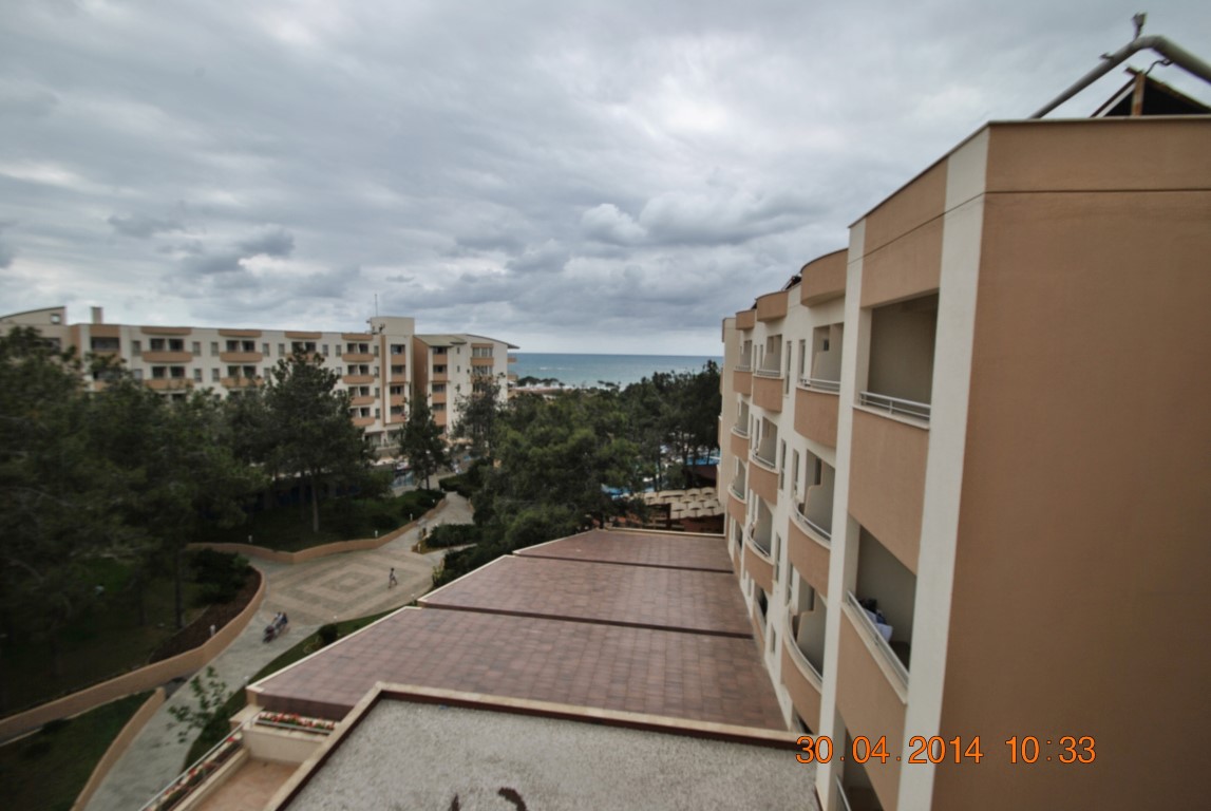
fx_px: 505
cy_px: 406
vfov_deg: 77.5
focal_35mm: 15
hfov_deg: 100.3
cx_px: 606
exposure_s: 1/200
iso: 100
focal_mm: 10
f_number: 9
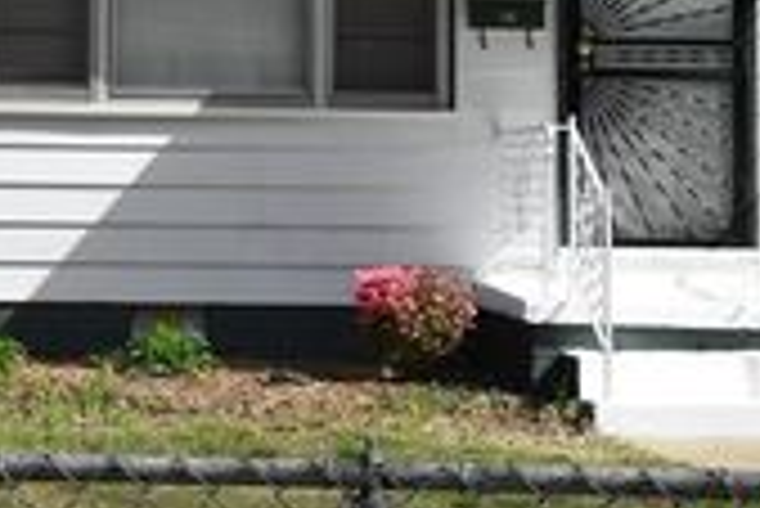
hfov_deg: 14.2
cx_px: -49
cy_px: -135
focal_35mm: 142
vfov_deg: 9.5
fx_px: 3000
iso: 200
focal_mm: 32
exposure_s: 1/400
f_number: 10
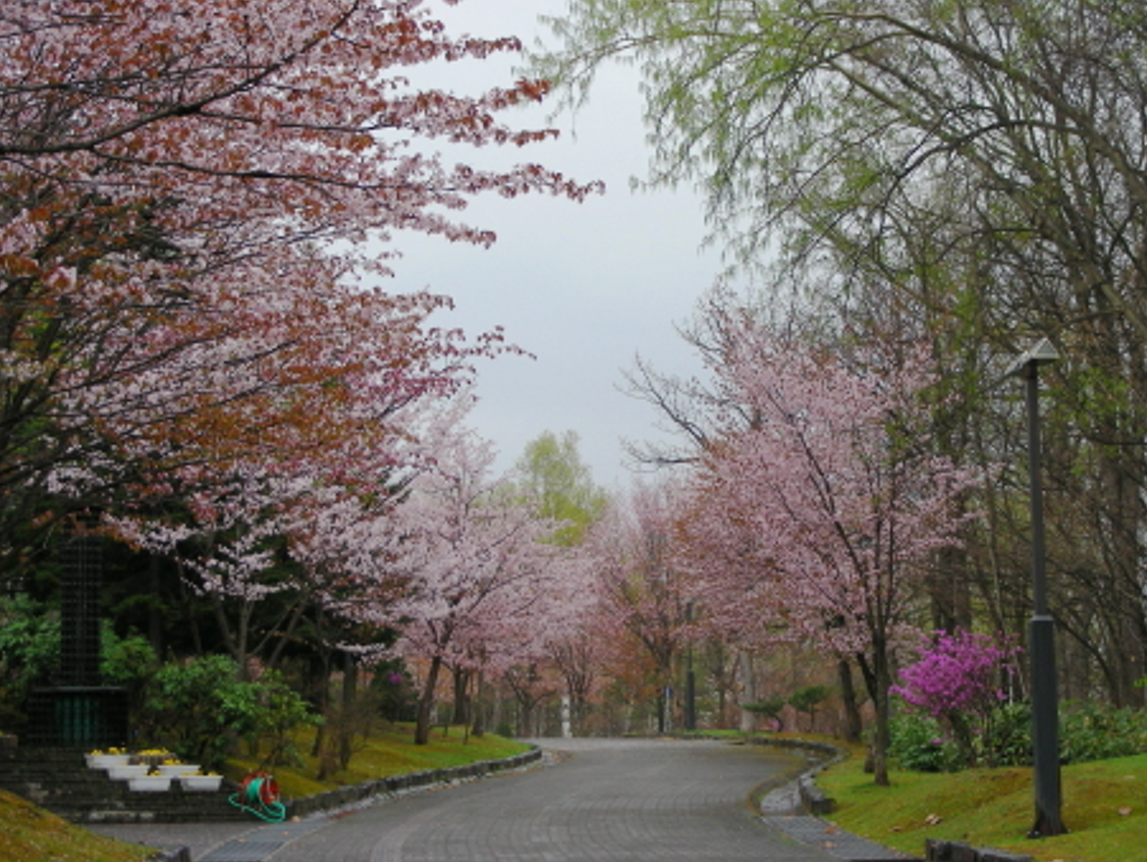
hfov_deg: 23.3
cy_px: 427
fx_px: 2786
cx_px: 585
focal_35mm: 84
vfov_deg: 17.6
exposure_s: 1/144
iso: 50
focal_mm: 13.2
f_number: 3.5
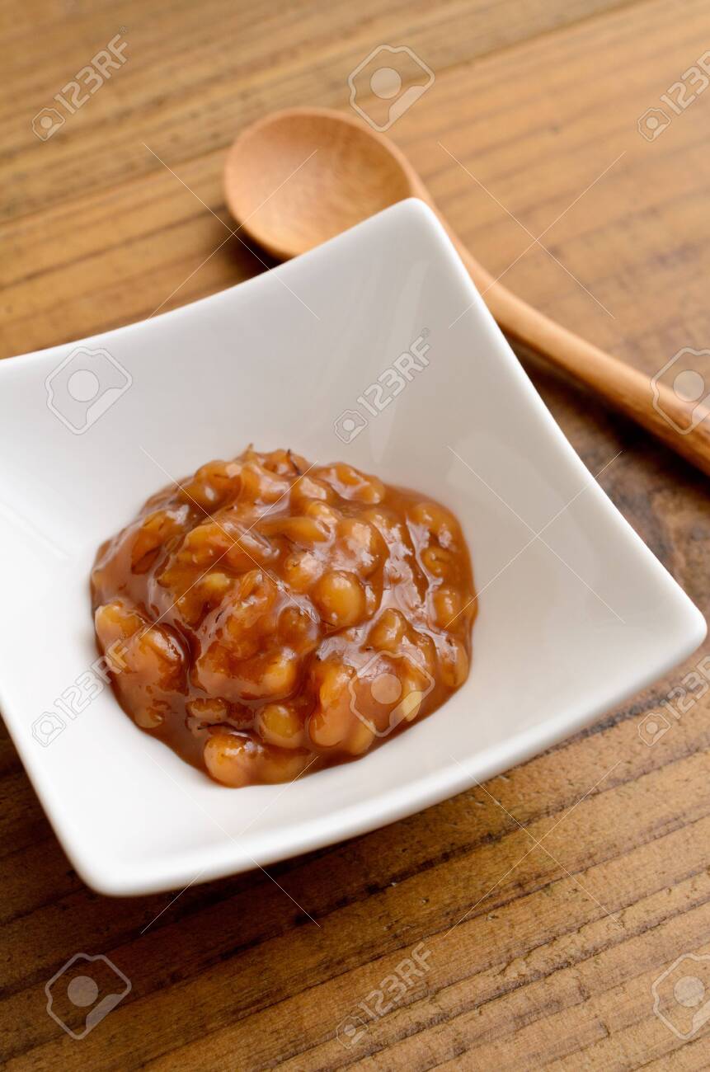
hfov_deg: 22.5
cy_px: 536
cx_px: 355
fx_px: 1783
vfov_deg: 33.5
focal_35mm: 60
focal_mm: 40
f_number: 8
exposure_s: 1/60
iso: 200
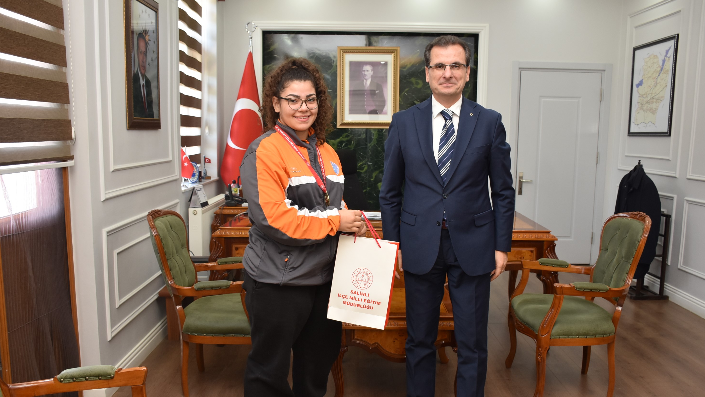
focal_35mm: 32
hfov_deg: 61.0
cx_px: 349
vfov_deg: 36.6
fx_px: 598
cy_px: 223
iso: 500
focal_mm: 20
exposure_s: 1/60
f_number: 4
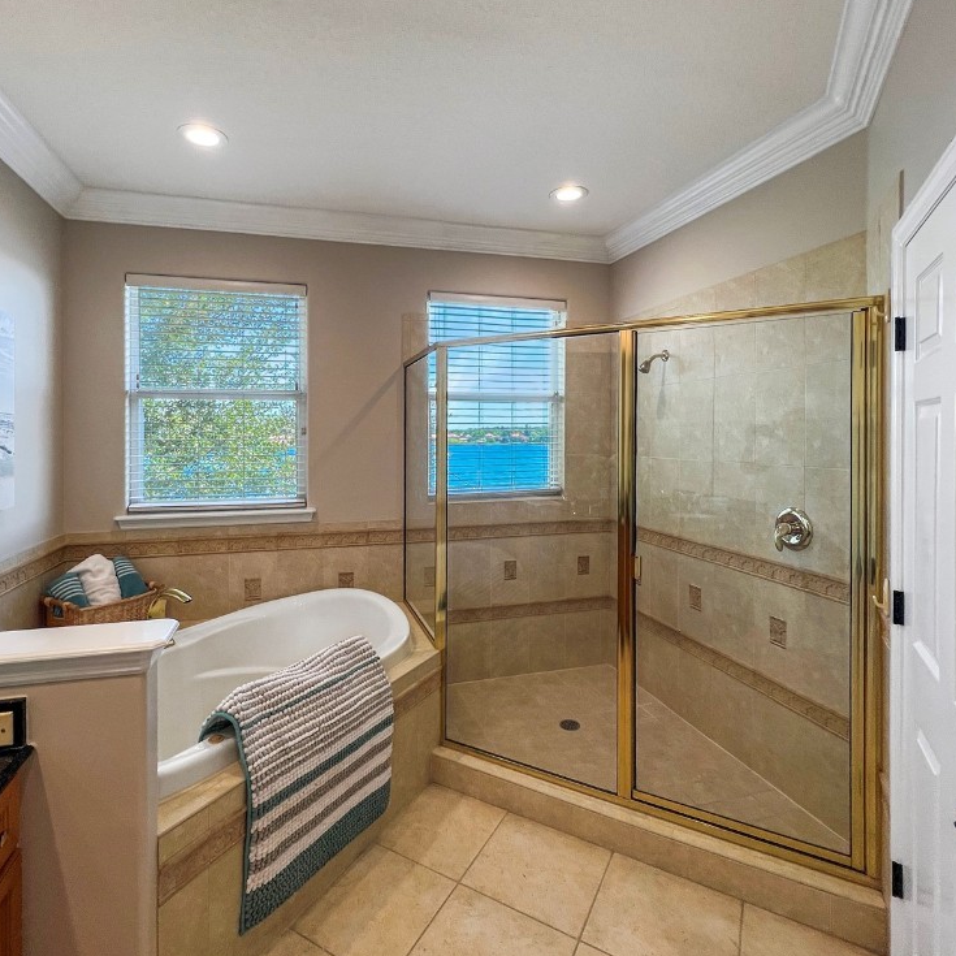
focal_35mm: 16
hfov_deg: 87.4
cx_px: 454
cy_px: 490
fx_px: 500
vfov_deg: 87.4
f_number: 1.8
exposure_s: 1/120
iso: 40
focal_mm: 1.57
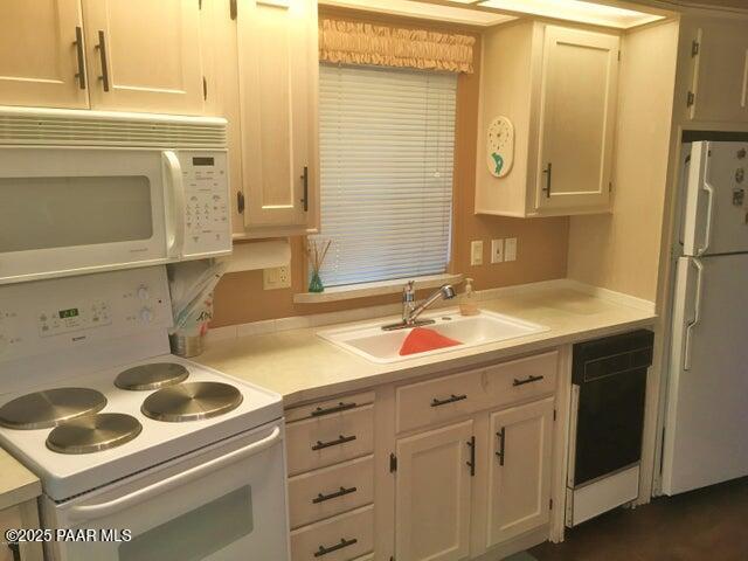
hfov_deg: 61.7
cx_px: 374
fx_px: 627
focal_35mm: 29
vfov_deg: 48.2
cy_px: 280
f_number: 2.2
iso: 64
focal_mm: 4.15
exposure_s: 1/30
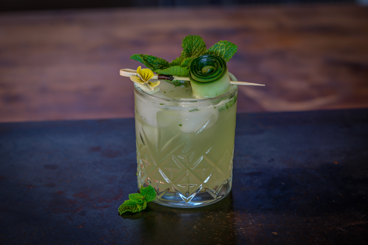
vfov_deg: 13.0
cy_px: 122
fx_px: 1073
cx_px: 184
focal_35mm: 105
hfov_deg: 19.5
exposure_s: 1.6
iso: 160
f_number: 9
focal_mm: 105
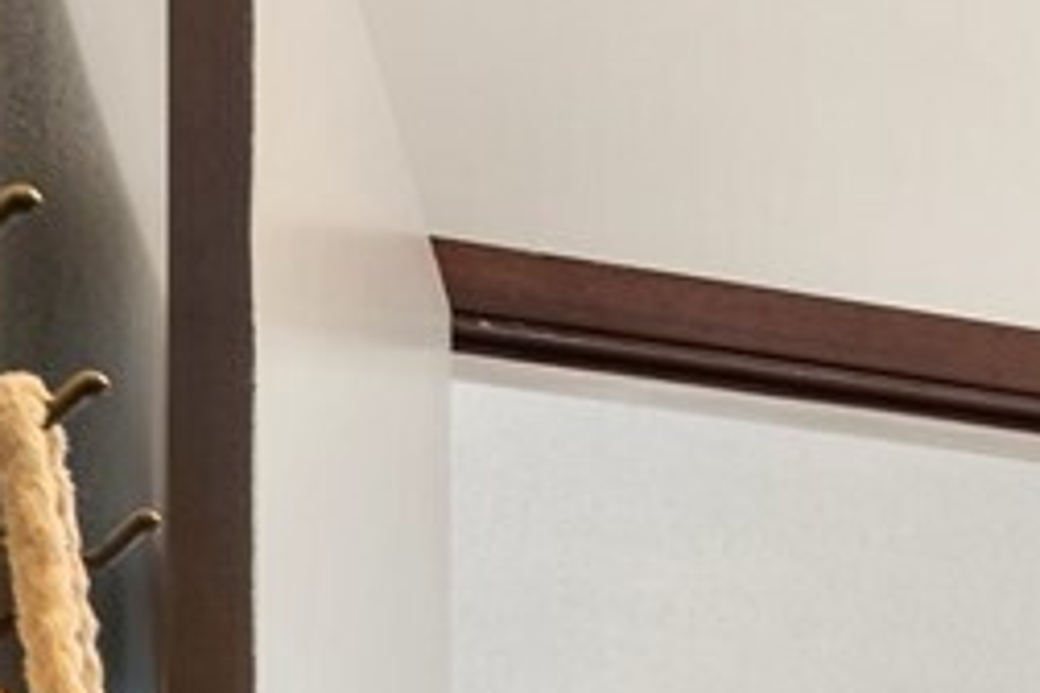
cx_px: 2404
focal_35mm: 128
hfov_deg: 12.8
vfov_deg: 9.1
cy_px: 1933
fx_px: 3697
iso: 100
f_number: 7.1
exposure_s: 1/2
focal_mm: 19
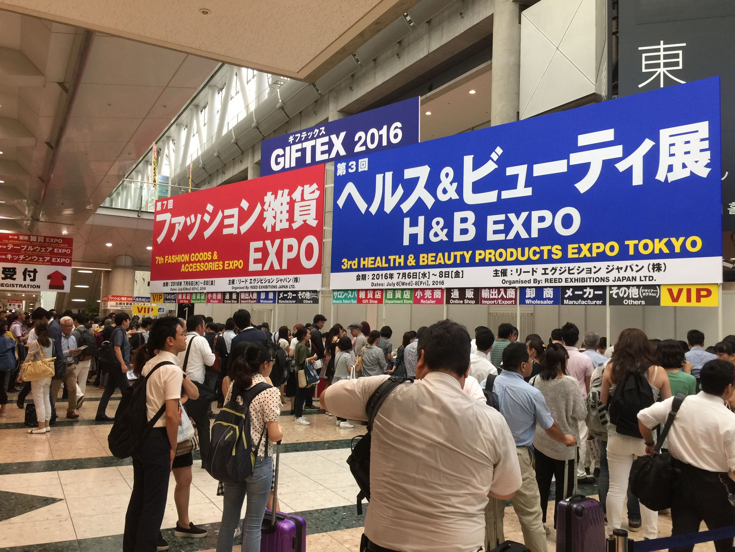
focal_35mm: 29
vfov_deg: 48.2
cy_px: 276
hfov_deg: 61.7
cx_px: 368
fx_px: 616
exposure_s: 1/30
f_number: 2.2
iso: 40
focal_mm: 4.15
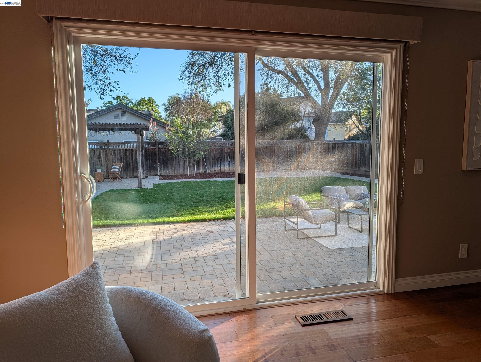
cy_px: 181
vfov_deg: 56.9
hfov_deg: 71.5
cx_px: 240
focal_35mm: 24
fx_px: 334
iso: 19
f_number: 1.68
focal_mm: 6.9
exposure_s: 1/333
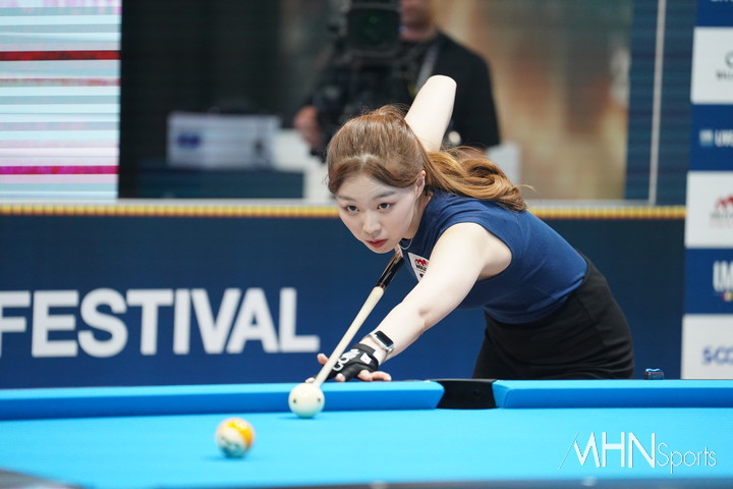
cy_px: 244
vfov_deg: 6.9
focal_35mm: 200
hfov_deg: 10.3
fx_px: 4072
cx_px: 366
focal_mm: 200
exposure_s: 1/640
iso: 4000
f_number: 2.8
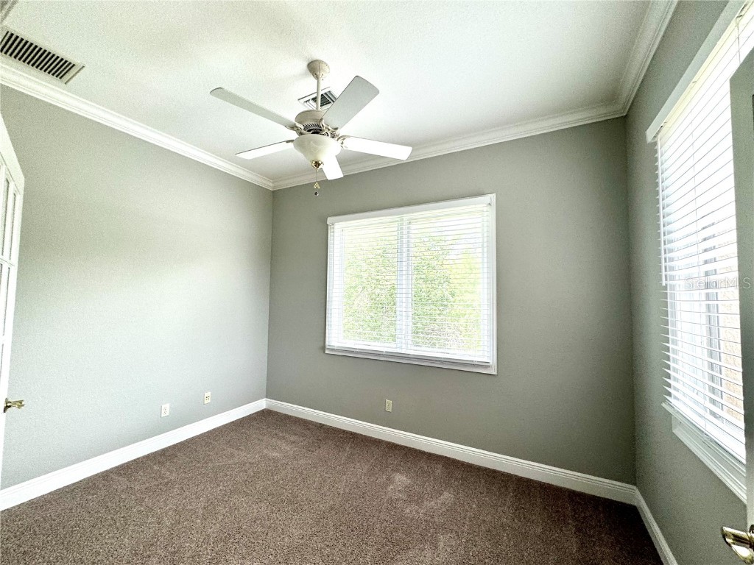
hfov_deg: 102.1
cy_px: 282
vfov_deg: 85.7
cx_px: 377
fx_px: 305
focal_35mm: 14
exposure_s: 1/120
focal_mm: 2.22
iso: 80
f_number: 2.2
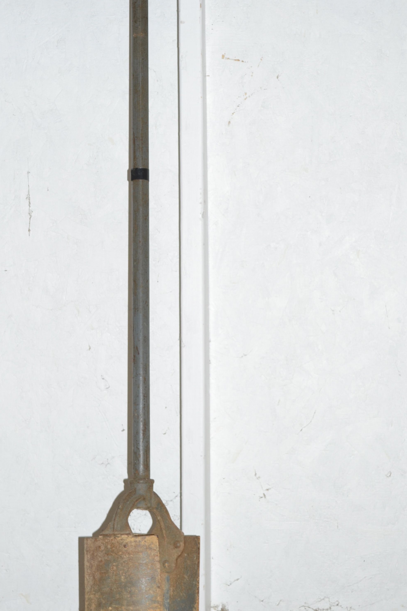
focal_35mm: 82
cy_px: 264
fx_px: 1387
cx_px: 114
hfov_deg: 16.6
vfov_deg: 24.8
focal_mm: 35
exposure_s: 1/200
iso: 200
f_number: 5.6
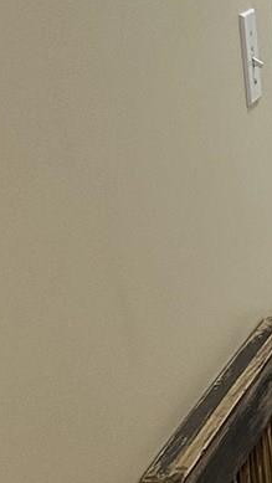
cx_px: 605
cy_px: 426
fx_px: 1986
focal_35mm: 155
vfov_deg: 13.8
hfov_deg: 7.4
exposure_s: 1/120
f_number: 1.78
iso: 200
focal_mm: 6.86
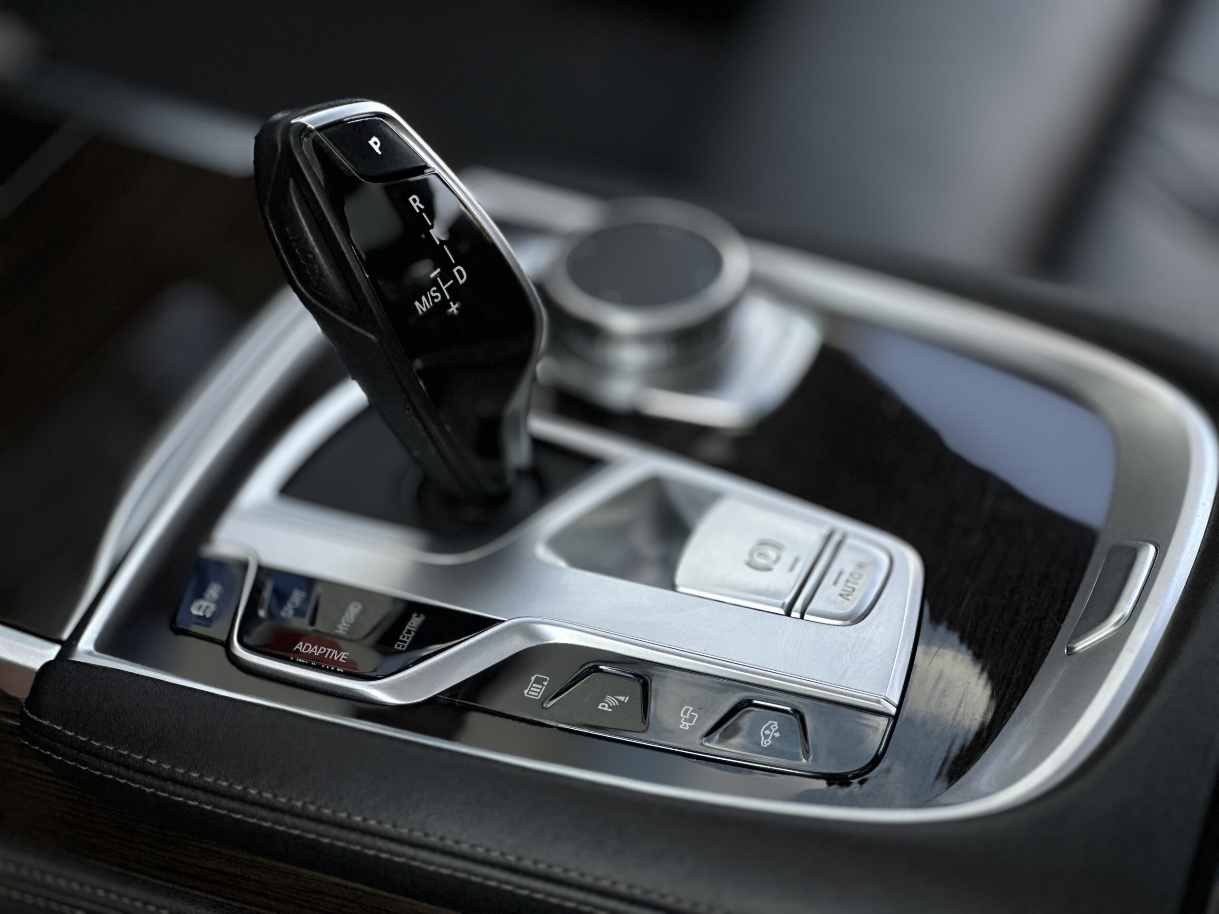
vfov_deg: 19.1
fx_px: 2712
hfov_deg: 25.3
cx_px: 610
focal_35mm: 77
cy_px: 457
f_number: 2.8
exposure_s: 1/121
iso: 40
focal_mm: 9
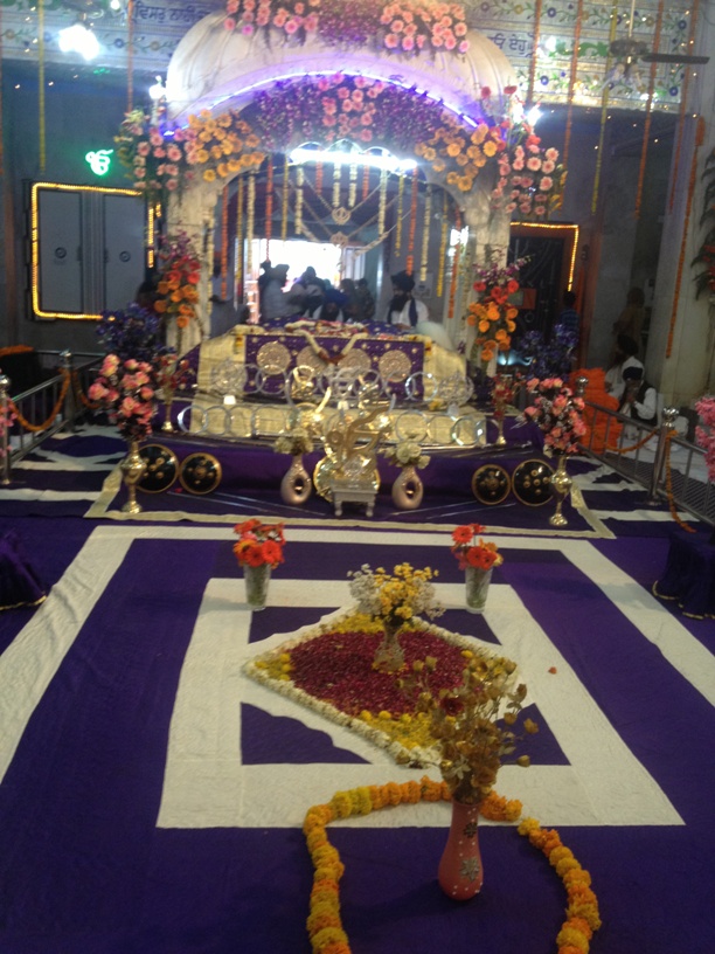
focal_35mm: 35
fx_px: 964
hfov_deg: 40.7
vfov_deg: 52.6
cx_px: 358
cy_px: 477
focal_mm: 4.28
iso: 100
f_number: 2.4
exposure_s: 1/20
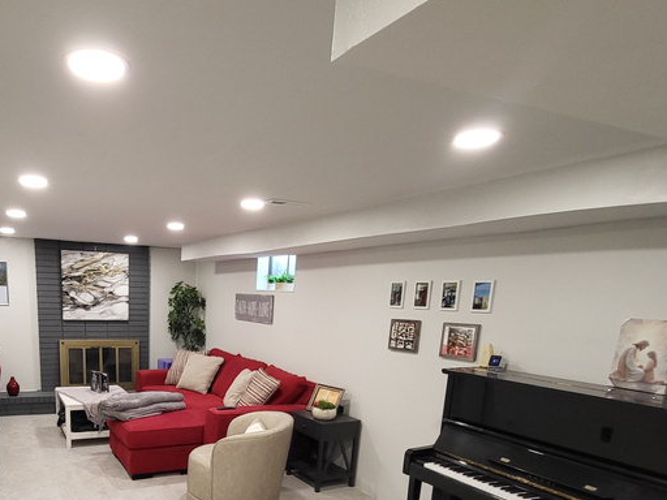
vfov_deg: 48.9
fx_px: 501
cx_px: 203
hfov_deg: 64.8
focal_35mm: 26
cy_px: 423
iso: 320
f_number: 2.2
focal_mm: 1.74
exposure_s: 1/60
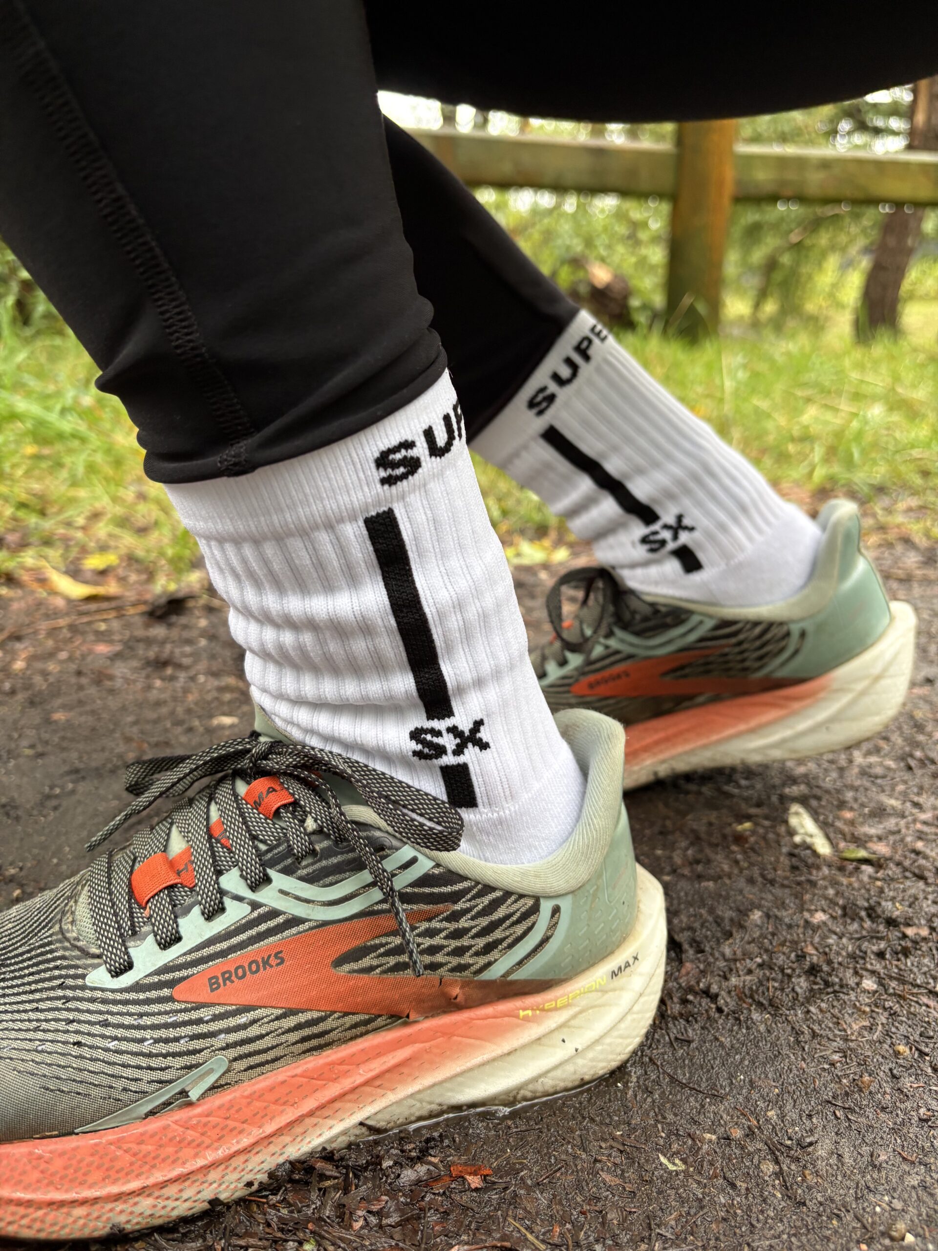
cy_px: 626
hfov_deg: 53.1
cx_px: 469
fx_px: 939
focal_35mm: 26
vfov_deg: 67.3
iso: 125
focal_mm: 5.96
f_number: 1.6
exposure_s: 1/60
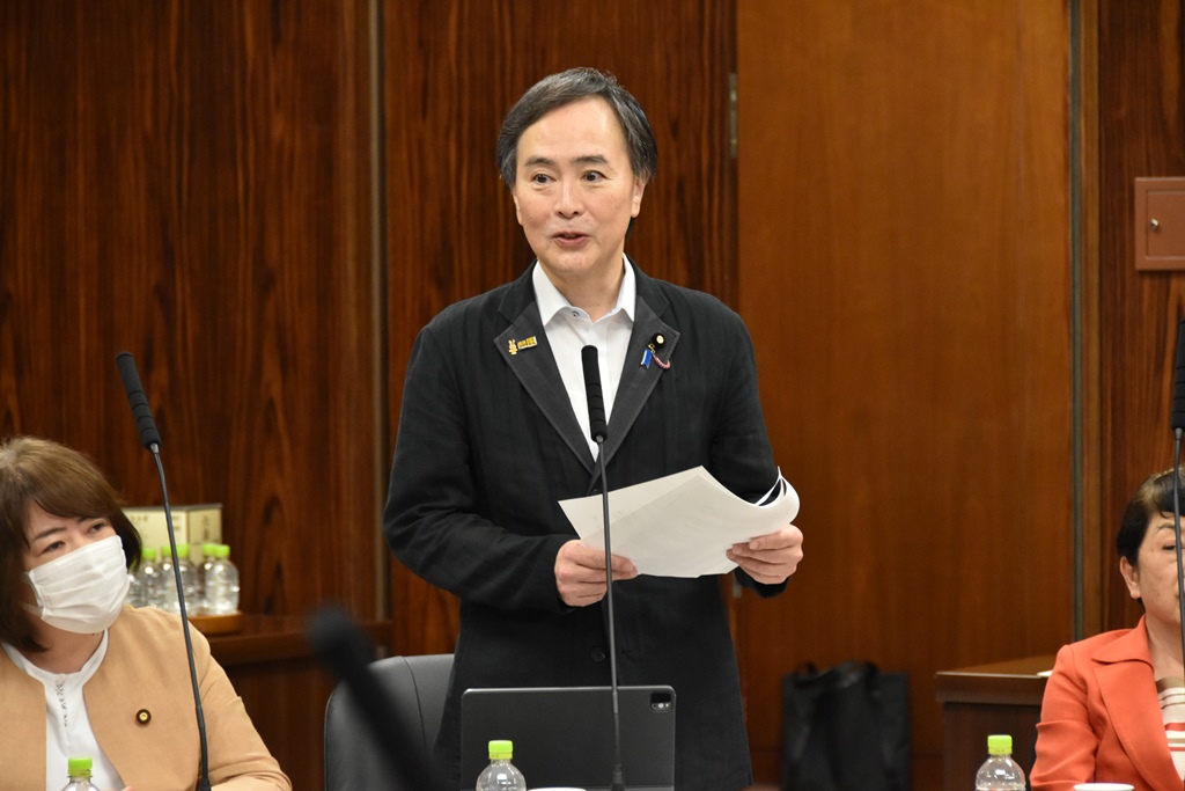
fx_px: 6419
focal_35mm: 195
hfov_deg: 10.5
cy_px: 396
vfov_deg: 7.0
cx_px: 592
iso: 2500
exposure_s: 1/160
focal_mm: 130
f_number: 6.3
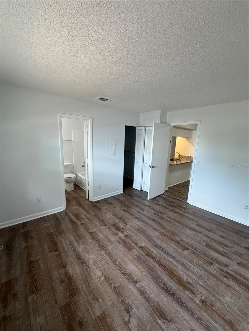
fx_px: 134
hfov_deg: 85.7
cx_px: 124
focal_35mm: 14
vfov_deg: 102.1
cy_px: 166
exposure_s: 1/120
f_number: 2.2
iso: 200
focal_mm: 2.22
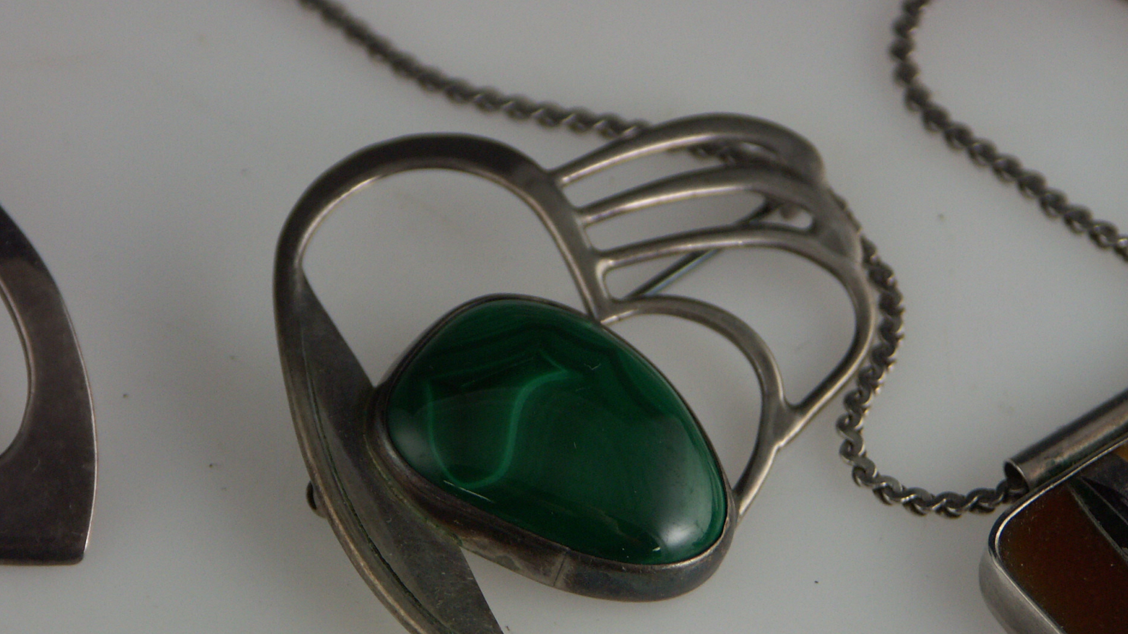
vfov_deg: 5.1
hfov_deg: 9.0
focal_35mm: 240
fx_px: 7179
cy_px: 382
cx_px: 516
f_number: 3.5
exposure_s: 1/125
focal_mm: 50.8
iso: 100
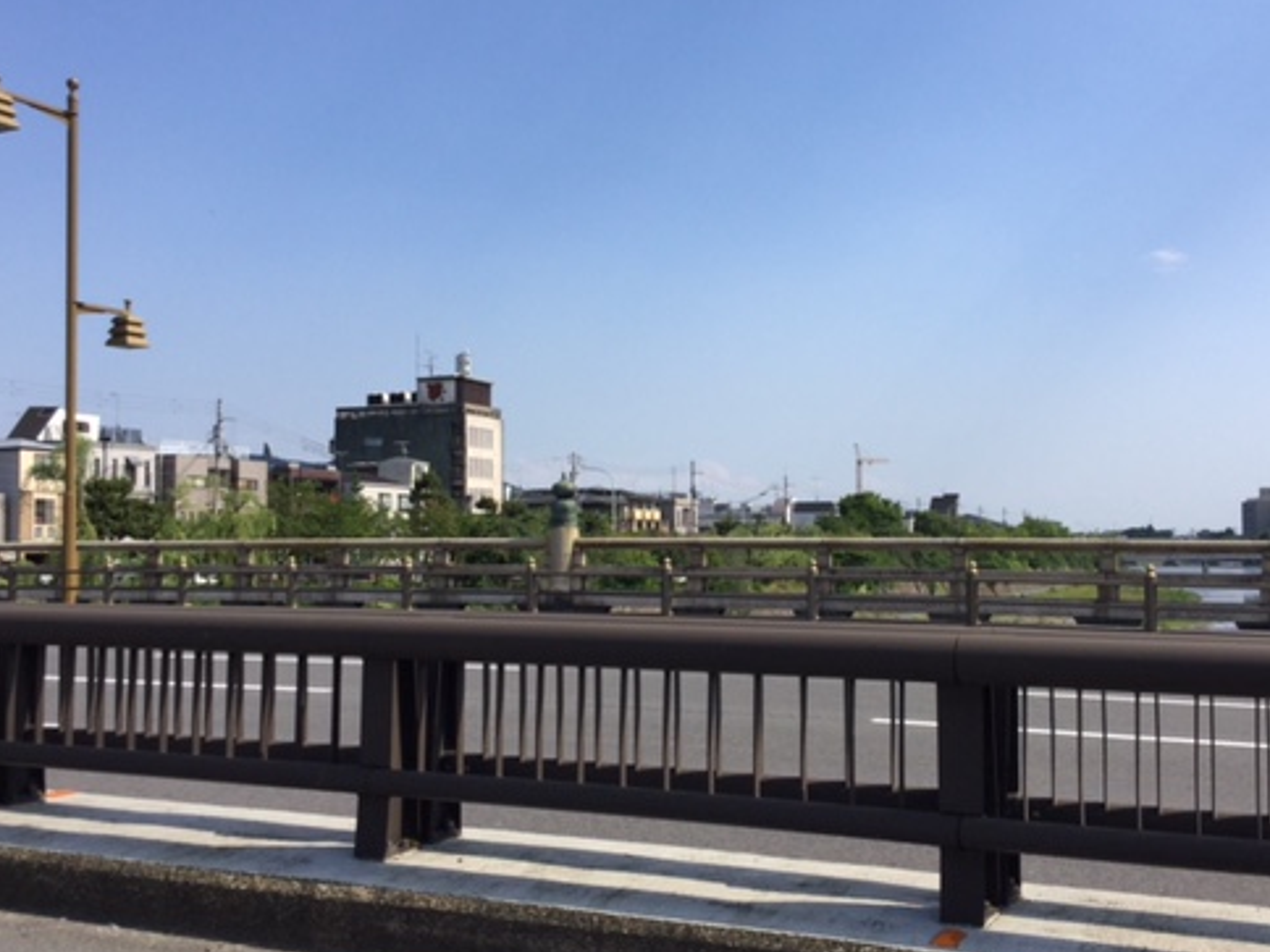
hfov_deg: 45.7
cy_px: 483
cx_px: 687
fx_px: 1504
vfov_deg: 35.1
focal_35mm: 41
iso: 25
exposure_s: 1/1274
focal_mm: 3.3
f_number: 2.4
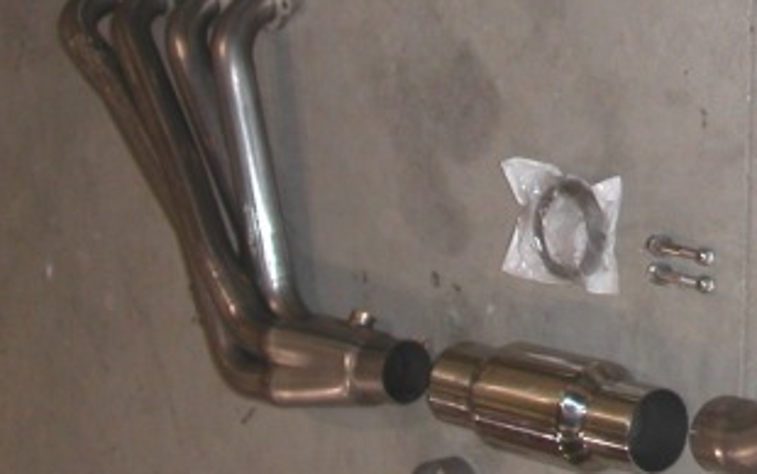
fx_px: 2146
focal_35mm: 104
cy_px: -32
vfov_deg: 12.4
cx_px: 835
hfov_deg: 19.2
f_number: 2.8
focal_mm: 7.8
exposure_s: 1/30
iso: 100
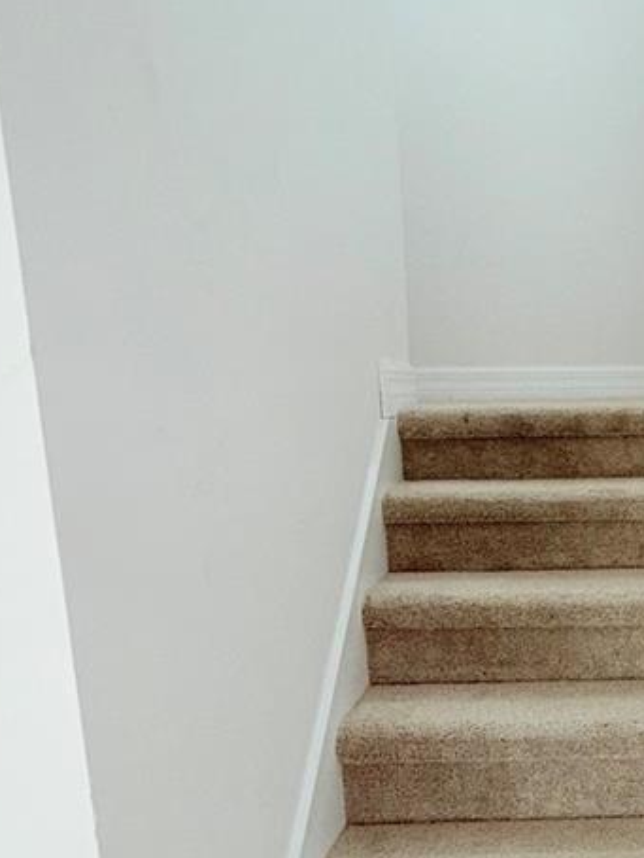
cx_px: 610
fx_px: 917
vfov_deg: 49.2
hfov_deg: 35.8
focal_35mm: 37
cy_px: 573
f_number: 2.2
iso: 64
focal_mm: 2.22
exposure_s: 1/122
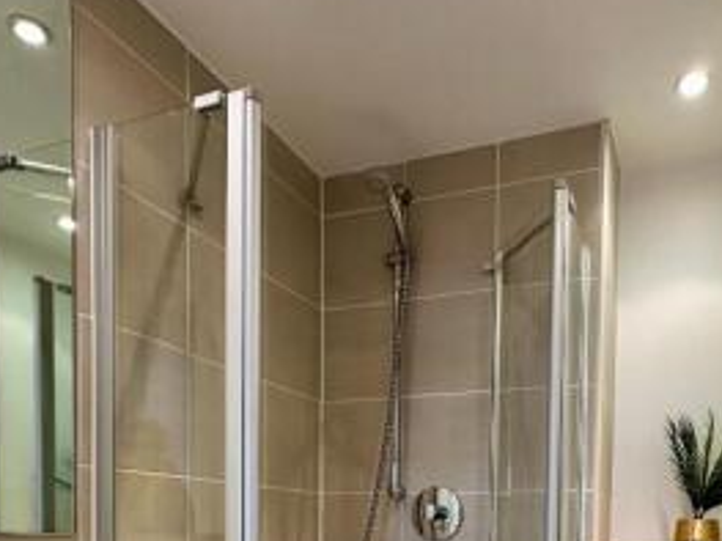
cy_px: 562
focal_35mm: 31
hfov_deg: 57.6
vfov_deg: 39.2
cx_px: 454
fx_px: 646
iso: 250
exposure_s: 1/100
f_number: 2.2
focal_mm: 2.22
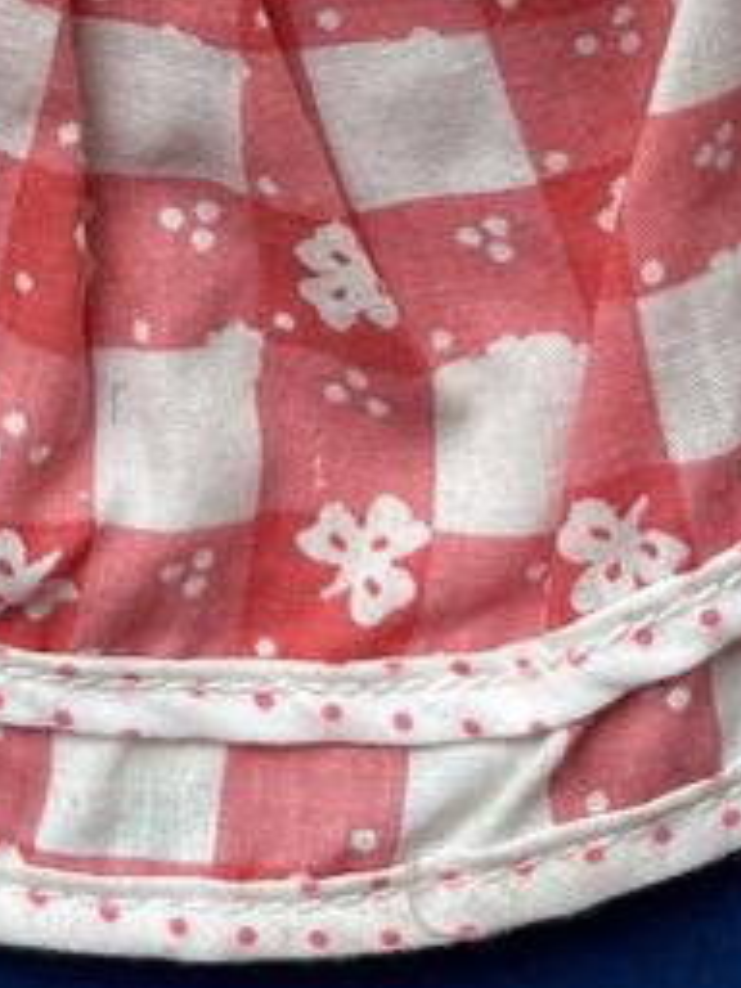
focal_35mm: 100
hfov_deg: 14.2
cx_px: -235
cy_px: -498
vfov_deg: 17.6
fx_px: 2854
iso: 100
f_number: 1.6
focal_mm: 5.1
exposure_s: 1/121
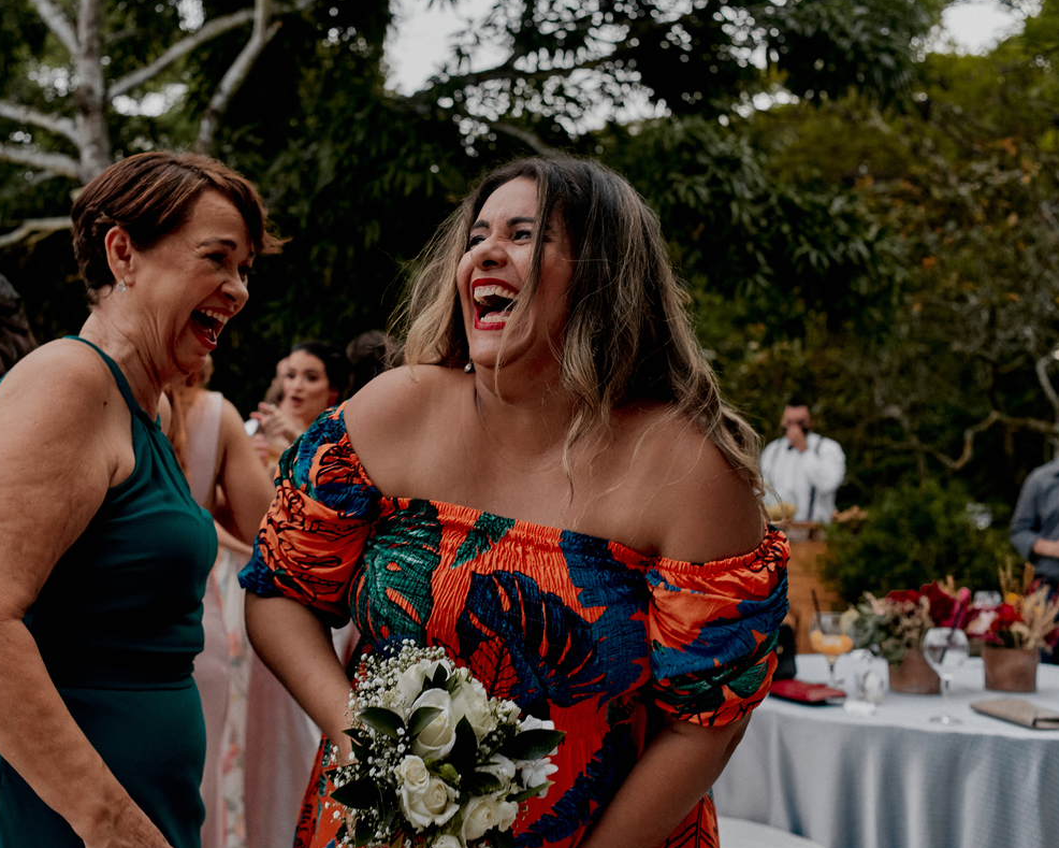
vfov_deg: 37.3
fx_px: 1254
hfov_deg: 45.6
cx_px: 447
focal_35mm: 40
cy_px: 424
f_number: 4
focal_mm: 35
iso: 1600
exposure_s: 1/400
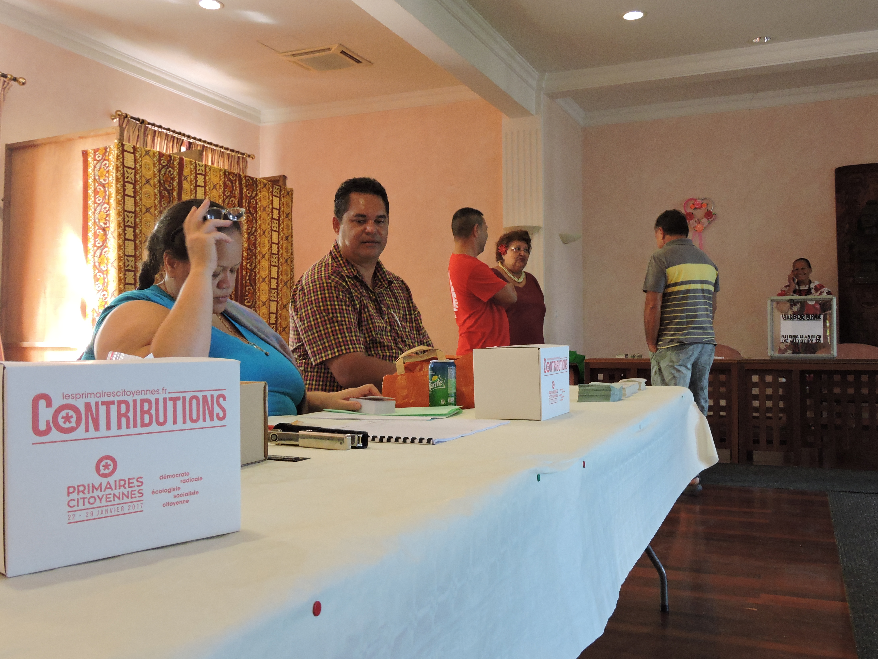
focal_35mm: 33
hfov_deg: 55.4
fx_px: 837
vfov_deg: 42.9
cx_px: 439
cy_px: 330
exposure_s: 1/25
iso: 400
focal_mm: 5.9
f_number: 3.6
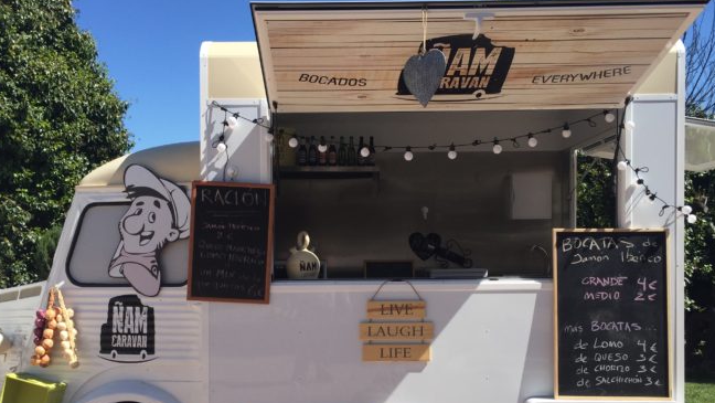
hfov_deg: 51.6
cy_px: 255
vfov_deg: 30.3
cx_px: 340
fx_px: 740
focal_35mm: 39
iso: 32
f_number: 2.2
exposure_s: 1/1799
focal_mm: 4.15
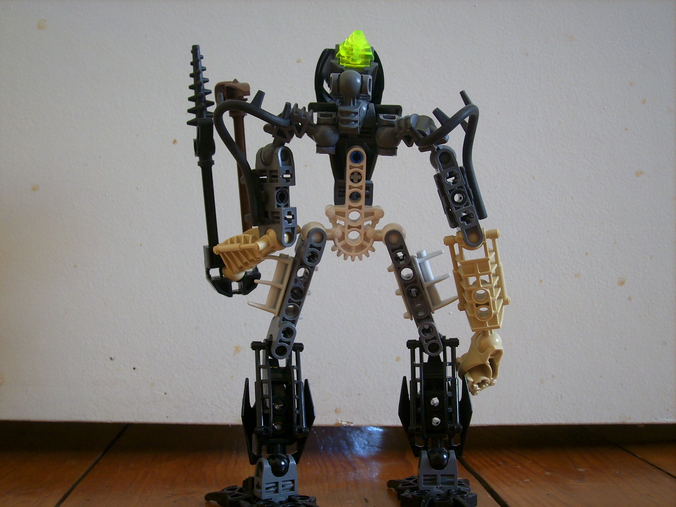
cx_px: 338
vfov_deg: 36.0
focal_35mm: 40
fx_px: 781
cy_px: 254
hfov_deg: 46.8
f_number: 3.1
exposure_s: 1/9
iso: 50
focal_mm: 7.43
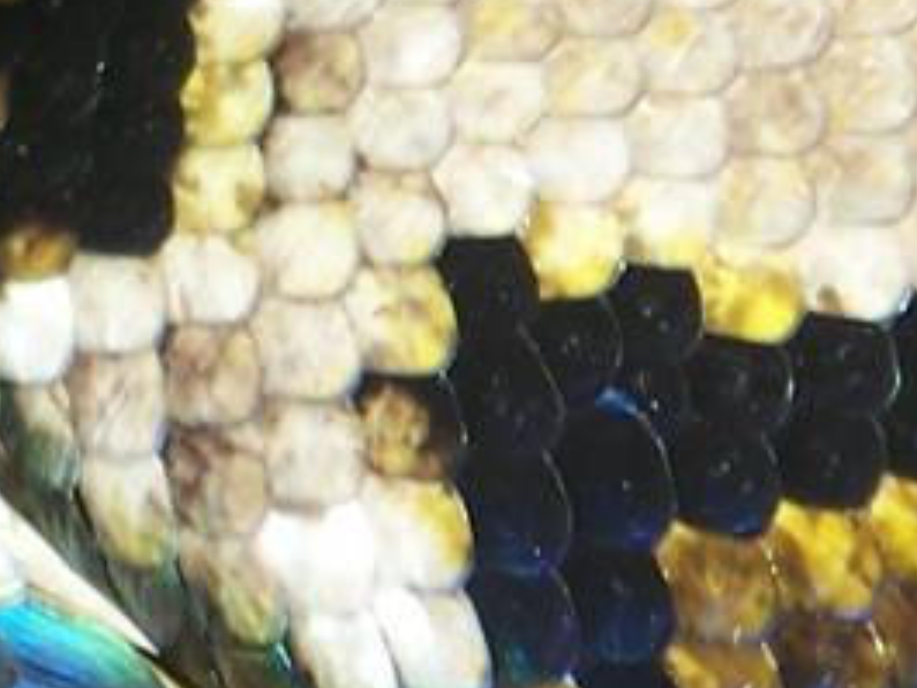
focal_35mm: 1340
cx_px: -69
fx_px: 35514
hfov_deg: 1.5
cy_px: 394
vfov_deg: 1.1
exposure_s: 1/60
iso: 64
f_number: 3.6
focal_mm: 35.7
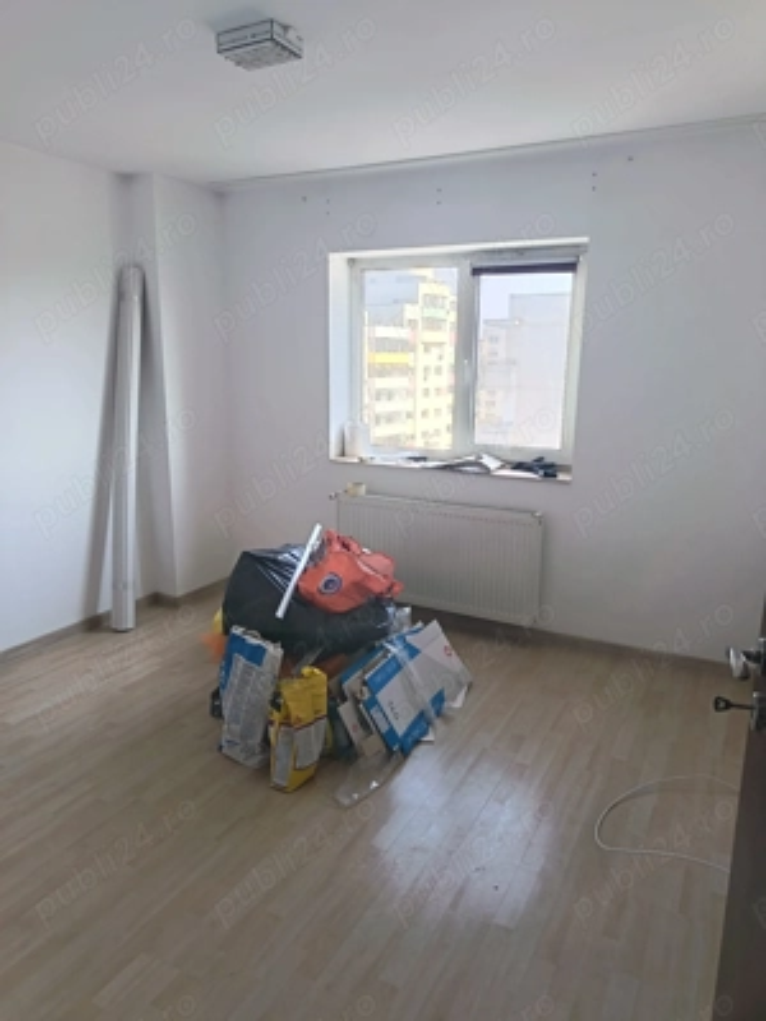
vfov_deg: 71.6
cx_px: 383
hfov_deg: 56.8
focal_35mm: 24
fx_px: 708
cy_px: 510
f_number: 1.75
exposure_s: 1/100
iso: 320
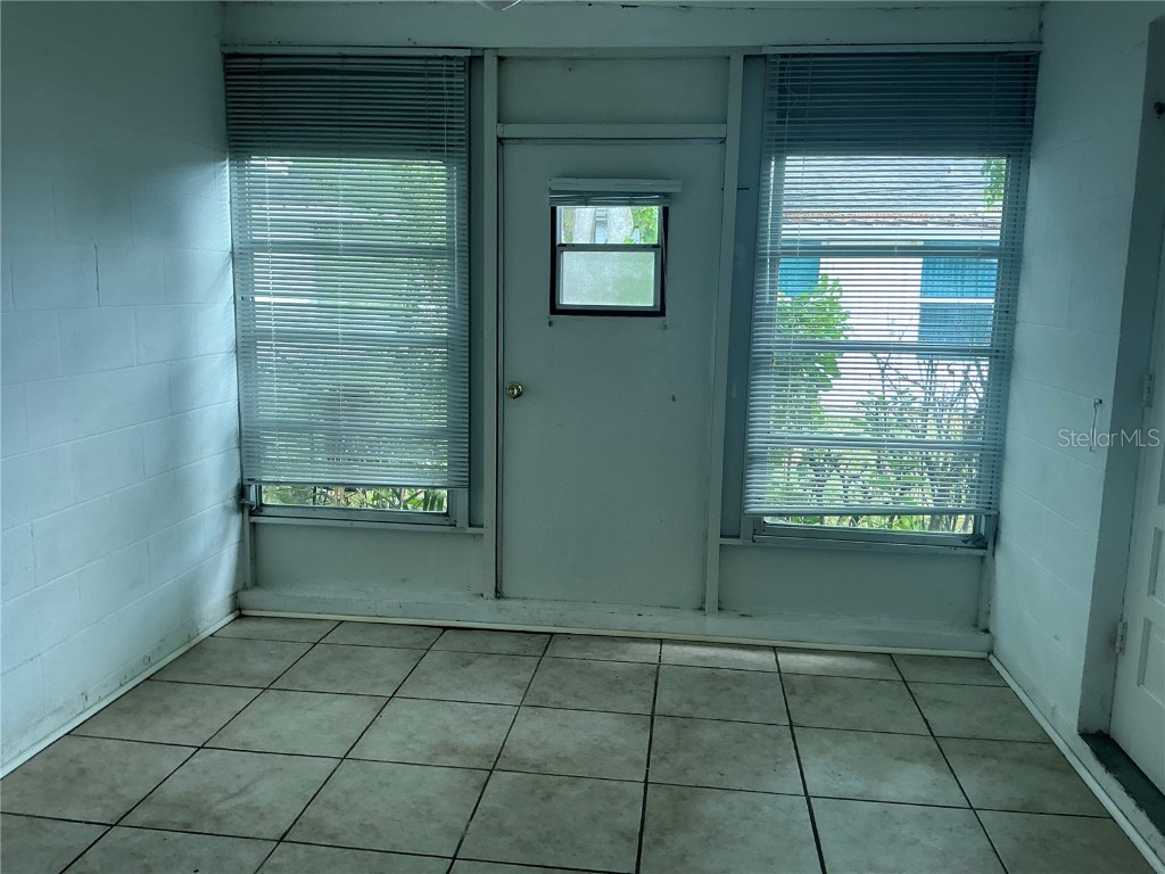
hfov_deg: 63.4
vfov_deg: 49.7
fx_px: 942
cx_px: 582
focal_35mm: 28
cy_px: 437
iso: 80
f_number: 1.8
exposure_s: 1/60
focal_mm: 3
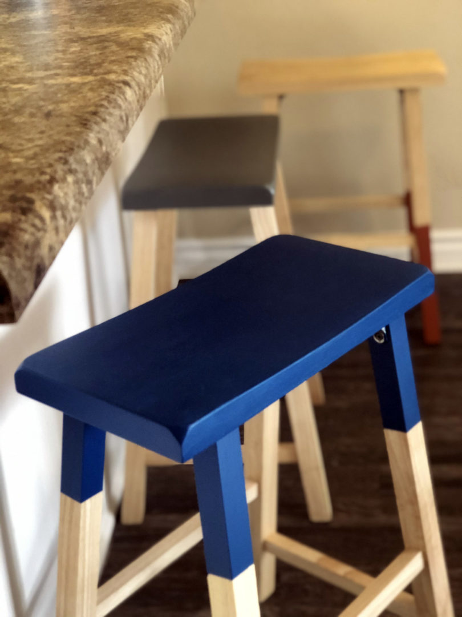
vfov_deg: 33.8
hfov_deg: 25.7
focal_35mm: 57
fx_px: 1014
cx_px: 231
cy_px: 308
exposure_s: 1/30
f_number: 2.8
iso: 400
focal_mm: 6.6
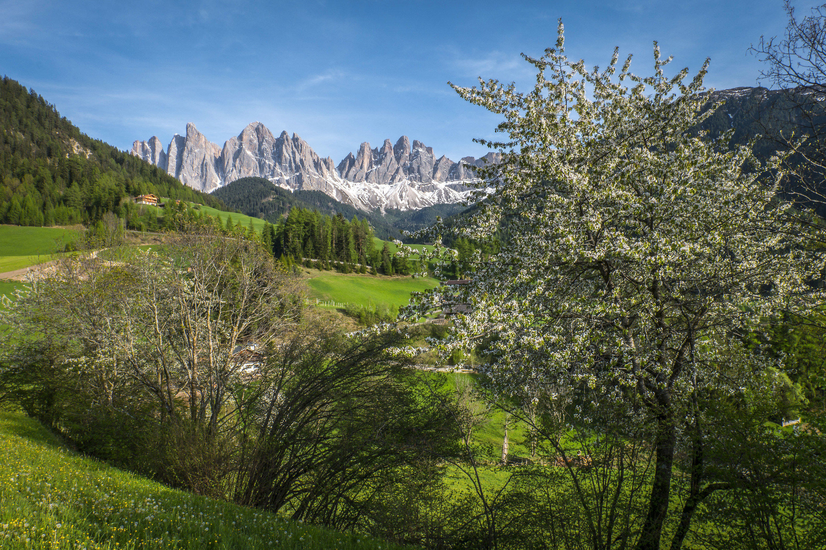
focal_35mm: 24
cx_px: 413
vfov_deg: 53.1
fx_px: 551
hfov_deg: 73.7
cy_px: 275
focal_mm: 16
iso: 200
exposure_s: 1/30
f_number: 22
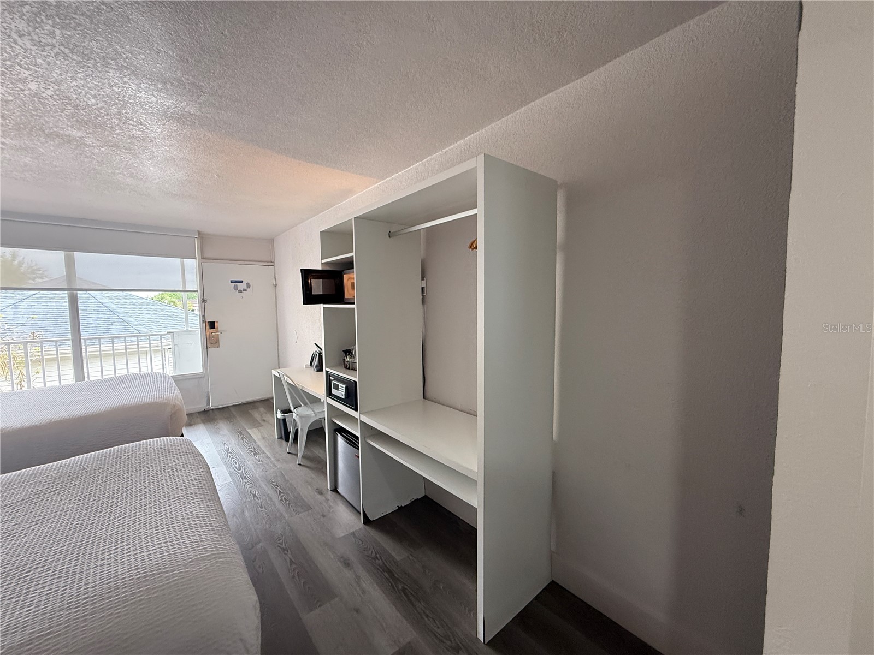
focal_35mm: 14
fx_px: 353
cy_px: 328
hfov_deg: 102.1
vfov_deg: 85.7
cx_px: 437
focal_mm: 2.22
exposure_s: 1/120
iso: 320
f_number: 2.2
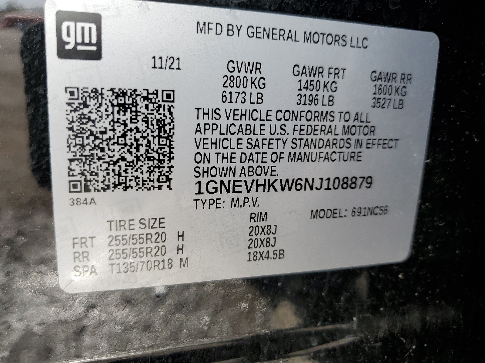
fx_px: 364
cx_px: 242
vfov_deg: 53.1
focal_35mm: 26
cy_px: 182
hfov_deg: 67.3
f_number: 1.5
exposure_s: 1/385
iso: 50
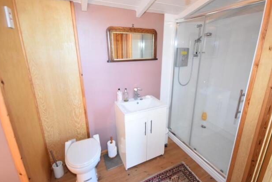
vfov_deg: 73.7
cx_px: 141
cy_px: 89
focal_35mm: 16
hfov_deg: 96.7
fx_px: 121
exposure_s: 1/60
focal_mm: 10
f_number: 4
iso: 1400
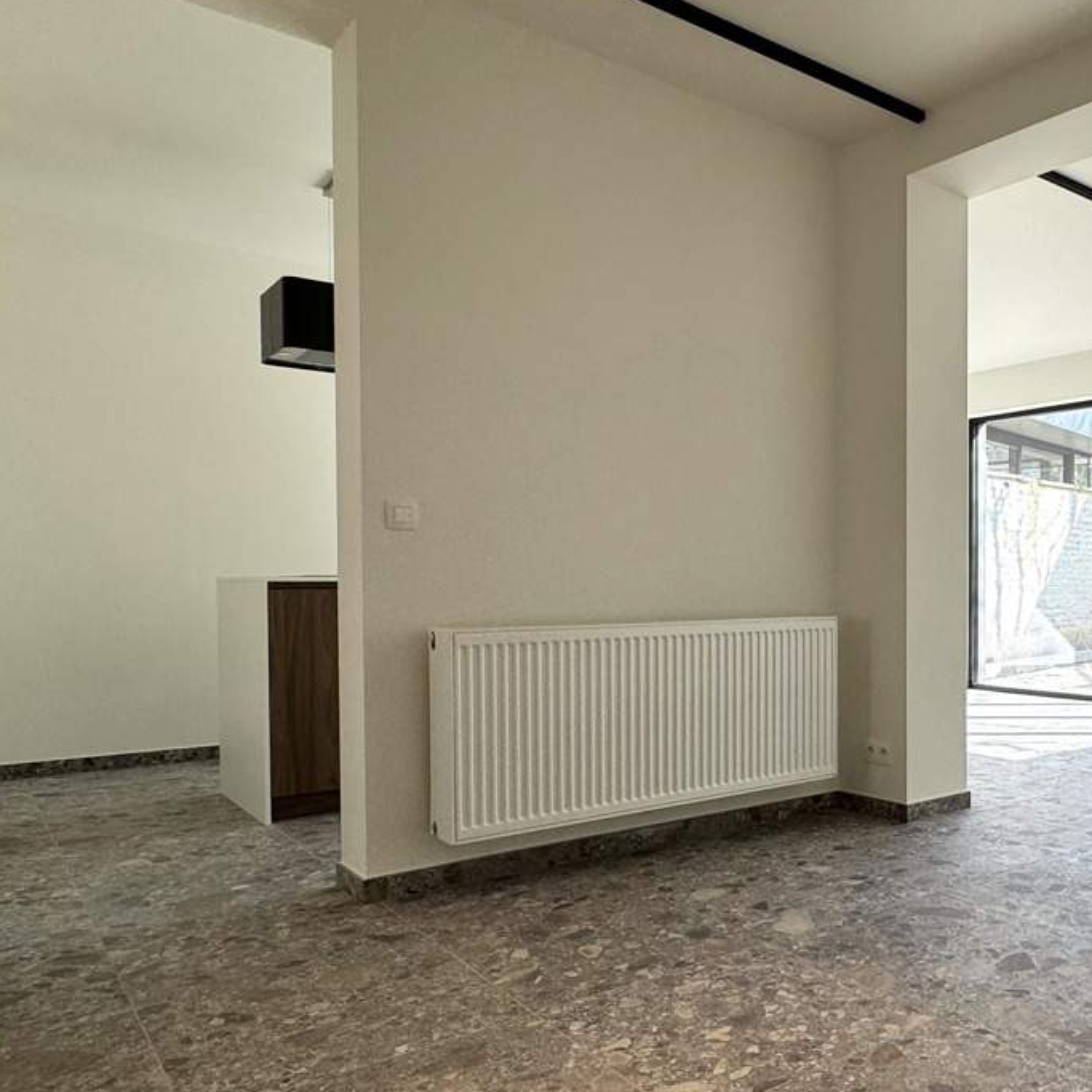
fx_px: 1035
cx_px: 907
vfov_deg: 55.5
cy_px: 606
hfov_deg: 51.4
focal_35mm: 29
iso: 40
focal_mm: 2.22
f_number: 2.2
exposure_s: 1/282
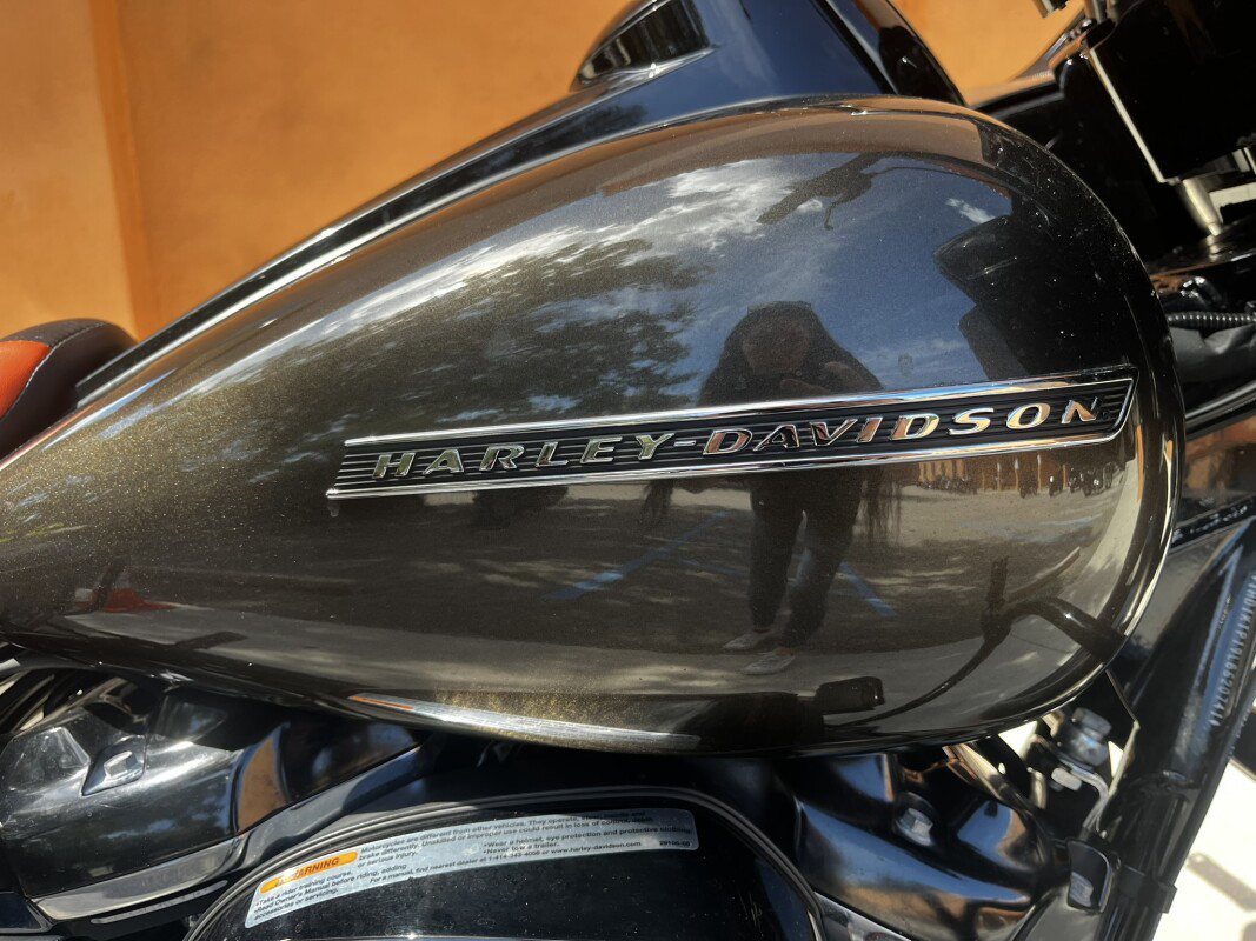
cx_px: 628
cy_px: 470
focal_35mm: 26
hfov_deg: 67.3
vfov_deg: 53.1
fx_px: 943
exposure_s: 1/355
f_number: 1.6
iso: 50
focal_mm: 5.1
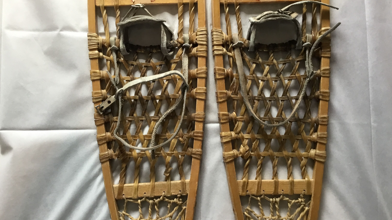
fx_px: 353
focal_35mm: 34
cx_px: 196
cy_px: 91
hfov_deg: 58.0
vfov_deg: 34.6
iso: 40
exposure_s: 1/33
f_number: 2.4
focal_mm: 3.3
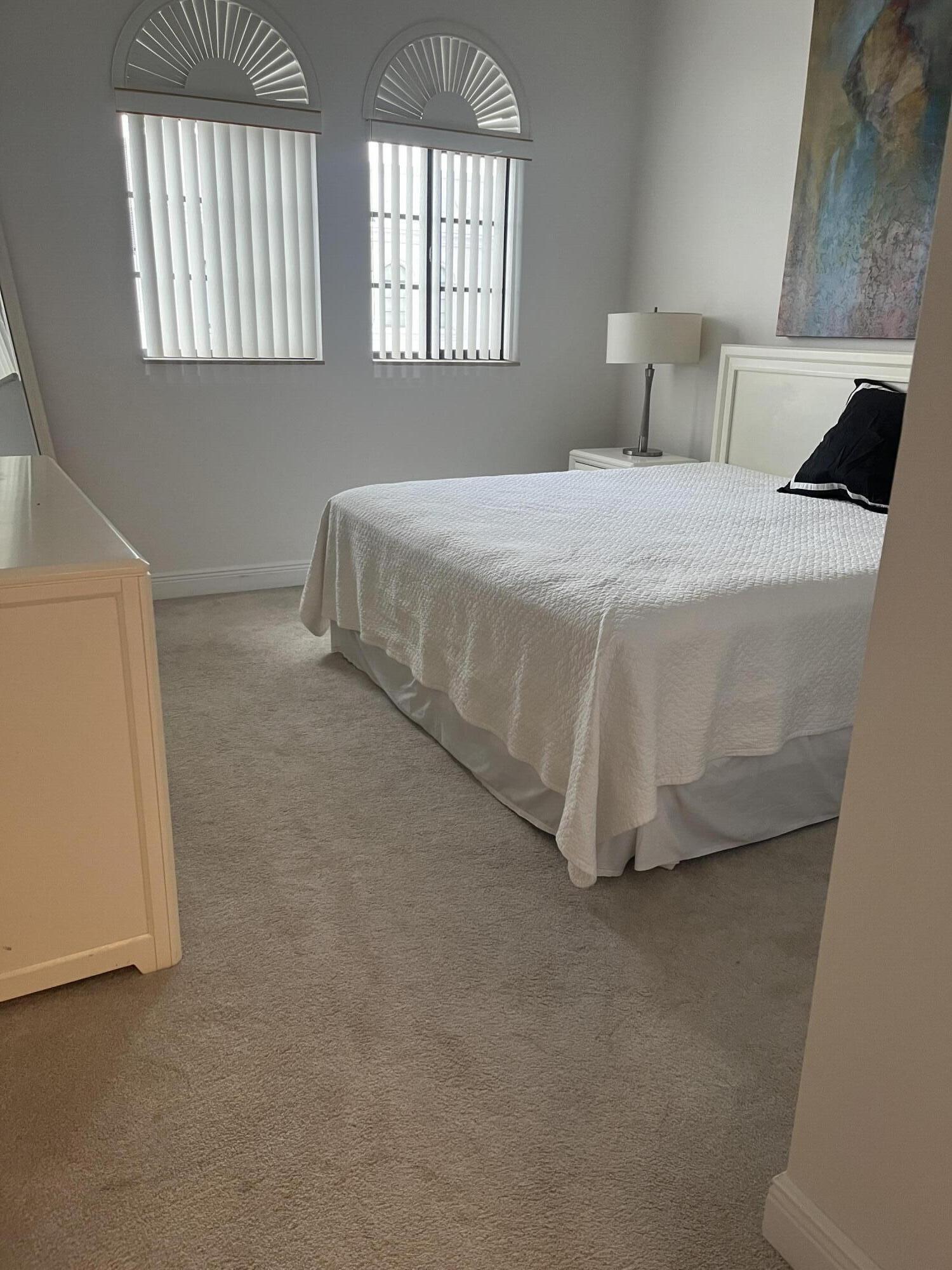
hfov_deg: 53.1
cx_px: 476
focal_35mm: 26
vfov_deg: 67.3
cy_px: 635
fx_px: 953
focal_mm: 5.1
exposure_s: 1/60
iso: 125
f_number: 1.6
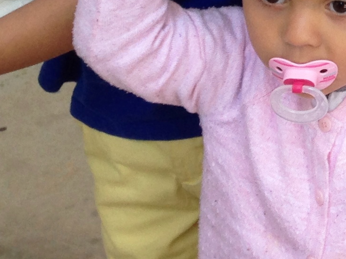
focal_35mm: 147
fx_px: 1470
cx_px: 682
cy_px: -236
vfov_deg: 9.5
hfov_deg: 12.0
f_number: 2.4
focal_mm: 4.12
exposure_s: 1/60
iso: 50
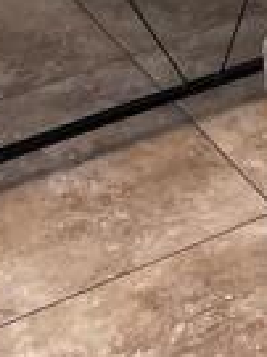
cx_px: 336
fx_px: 1432
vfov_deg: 11.9
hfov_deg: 10.4
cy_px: -455
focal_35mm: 139
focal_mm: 4.2
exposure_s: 1/60
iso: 64
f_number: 1.6
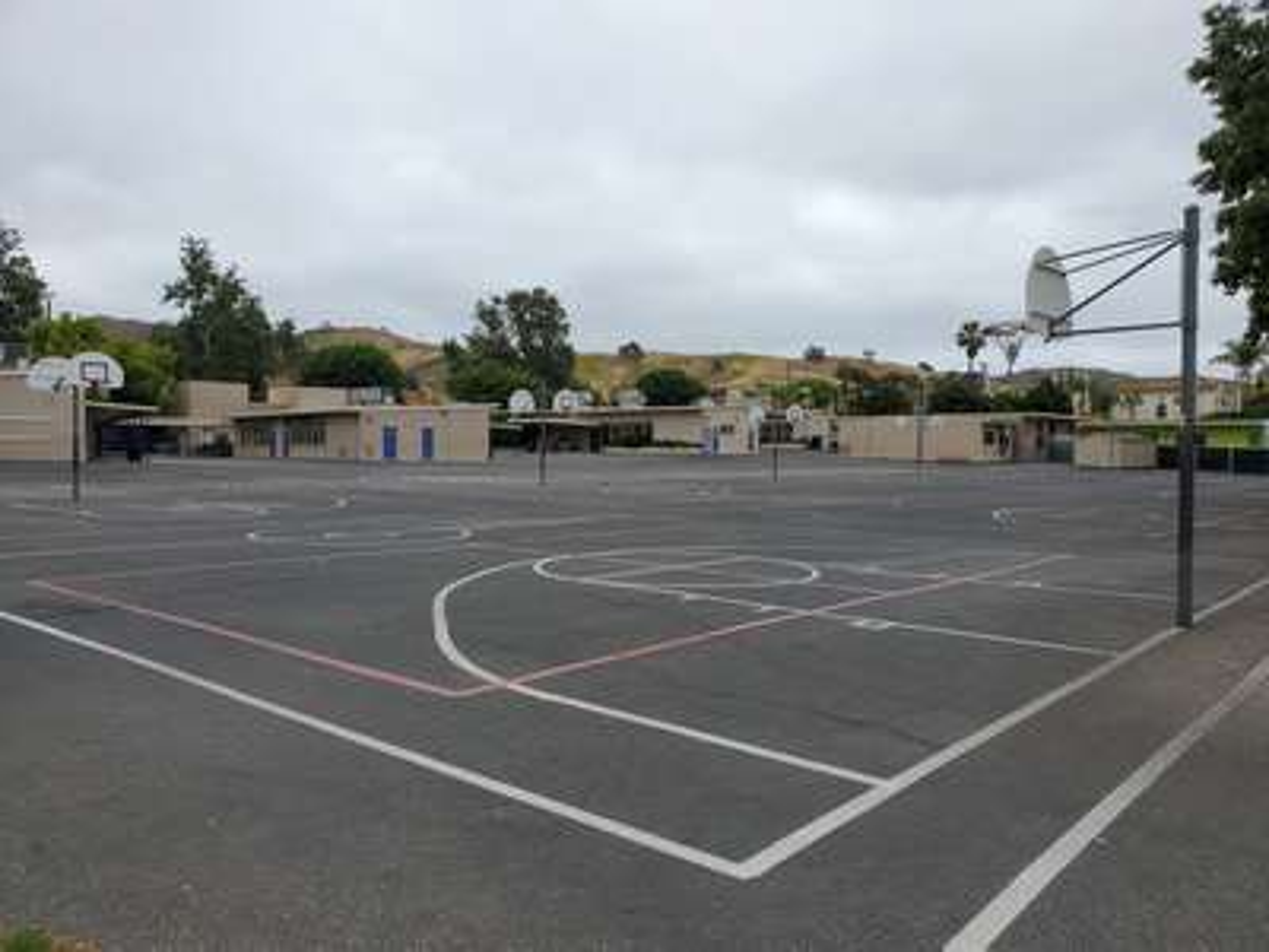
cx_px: 634
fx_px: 953
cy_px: 476
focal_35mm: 26
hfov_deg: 67.3
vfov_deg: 53.1
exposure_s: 1/912
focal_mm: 4.3
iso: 50
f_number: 2.4
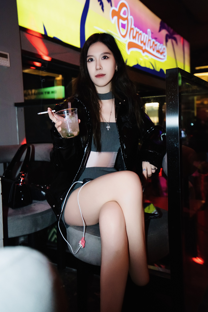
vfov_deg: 54.4
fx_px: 303
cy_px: 156
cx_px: 104
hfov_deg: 37.9
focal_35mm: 35
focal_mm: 35
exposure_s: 1/40
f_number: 4
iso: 5000
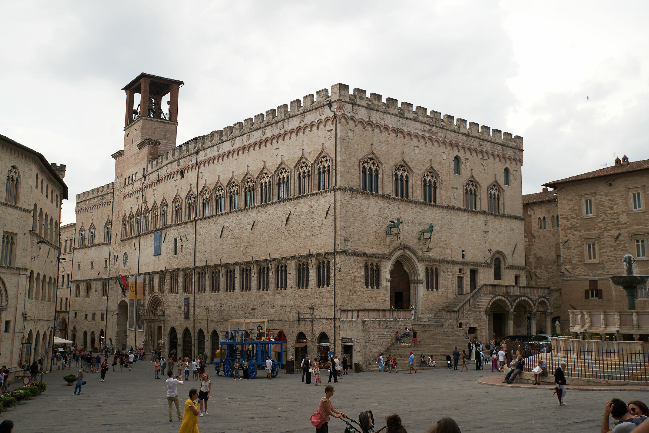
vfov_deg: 36.9
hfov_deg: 53.1
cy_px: 216
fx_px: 649
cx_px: 324
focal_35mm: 36
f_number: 5
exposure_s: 1/100
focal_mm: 36
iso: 100
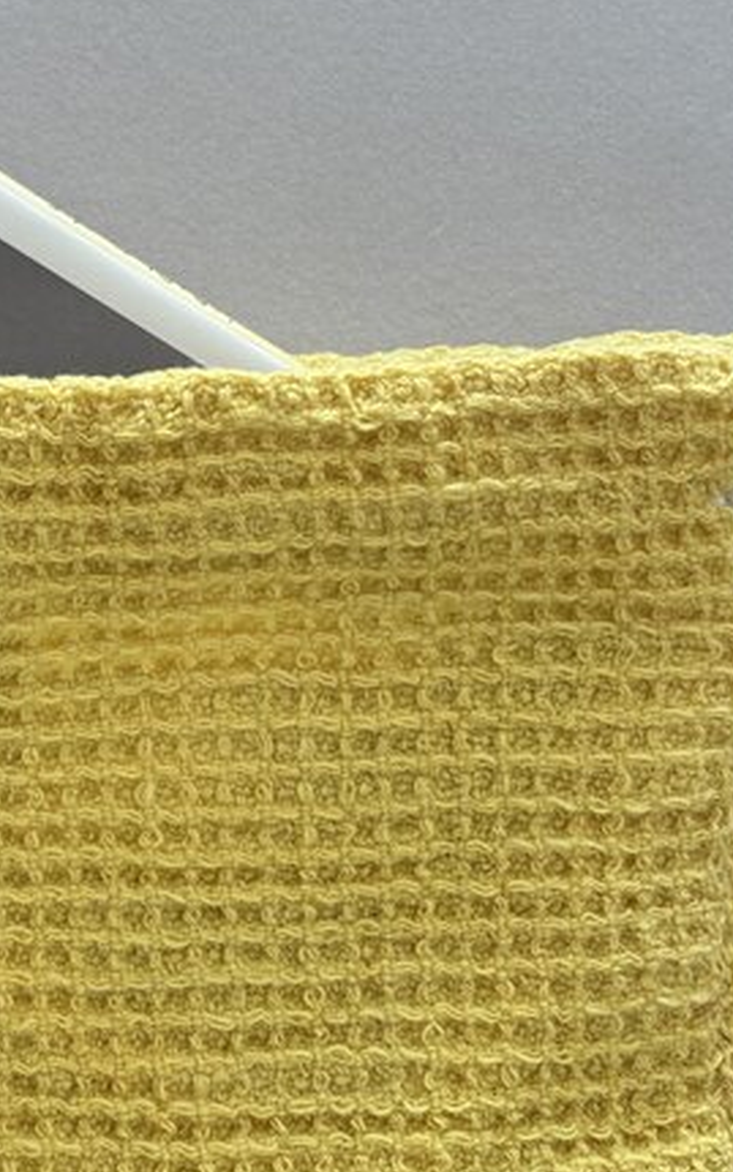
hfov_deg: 15.5
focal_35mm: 82
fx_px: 2619
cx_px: -98
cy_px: 594
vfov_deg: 25.2
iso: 50
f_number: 1.6
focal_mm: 5.96
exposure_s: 1/78
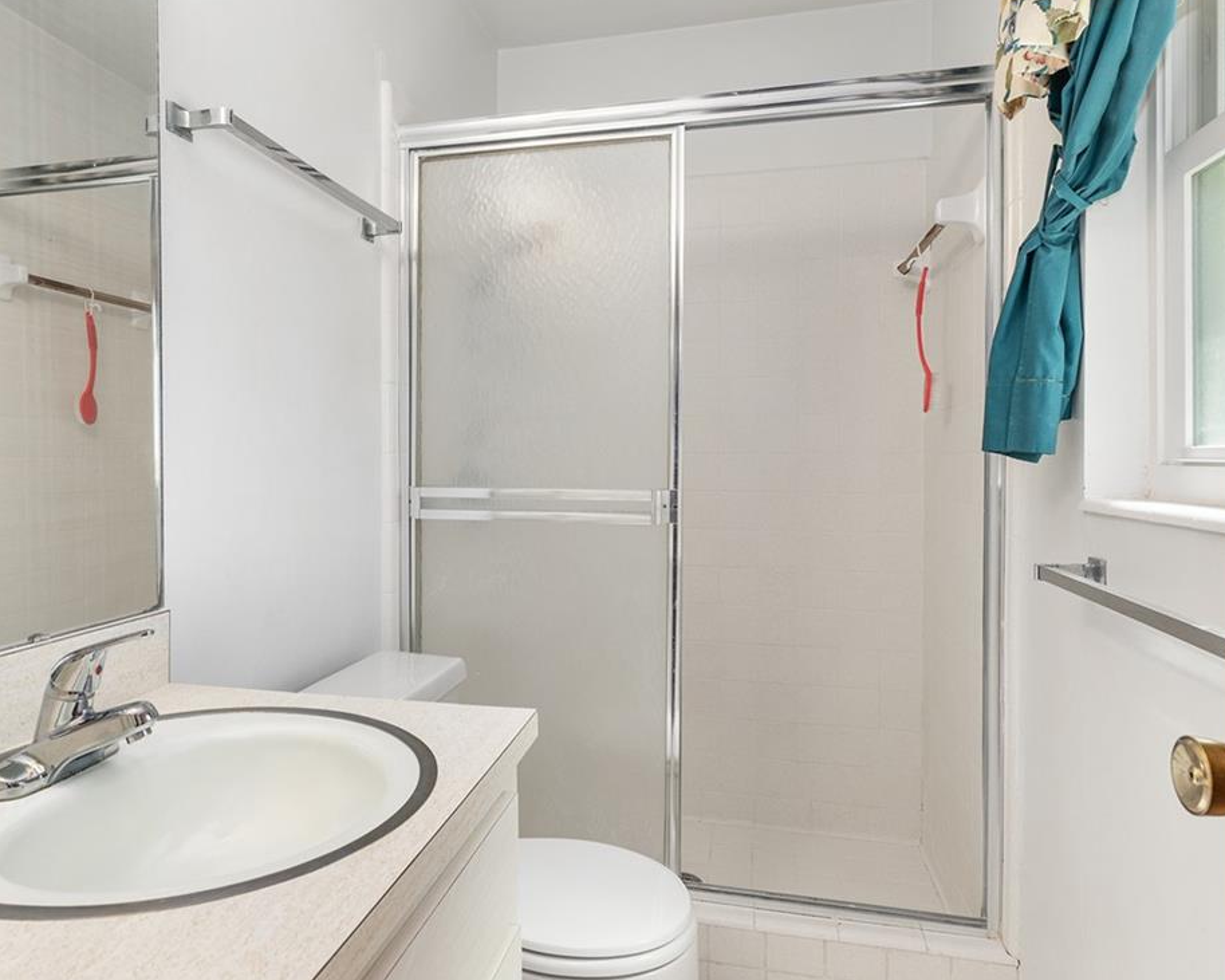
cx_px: 533
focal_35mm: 23
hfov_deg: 72.3
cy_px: 463
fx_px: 834
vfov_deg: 60.8
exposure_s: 1/15
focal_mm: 14
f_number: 7.1
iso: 500
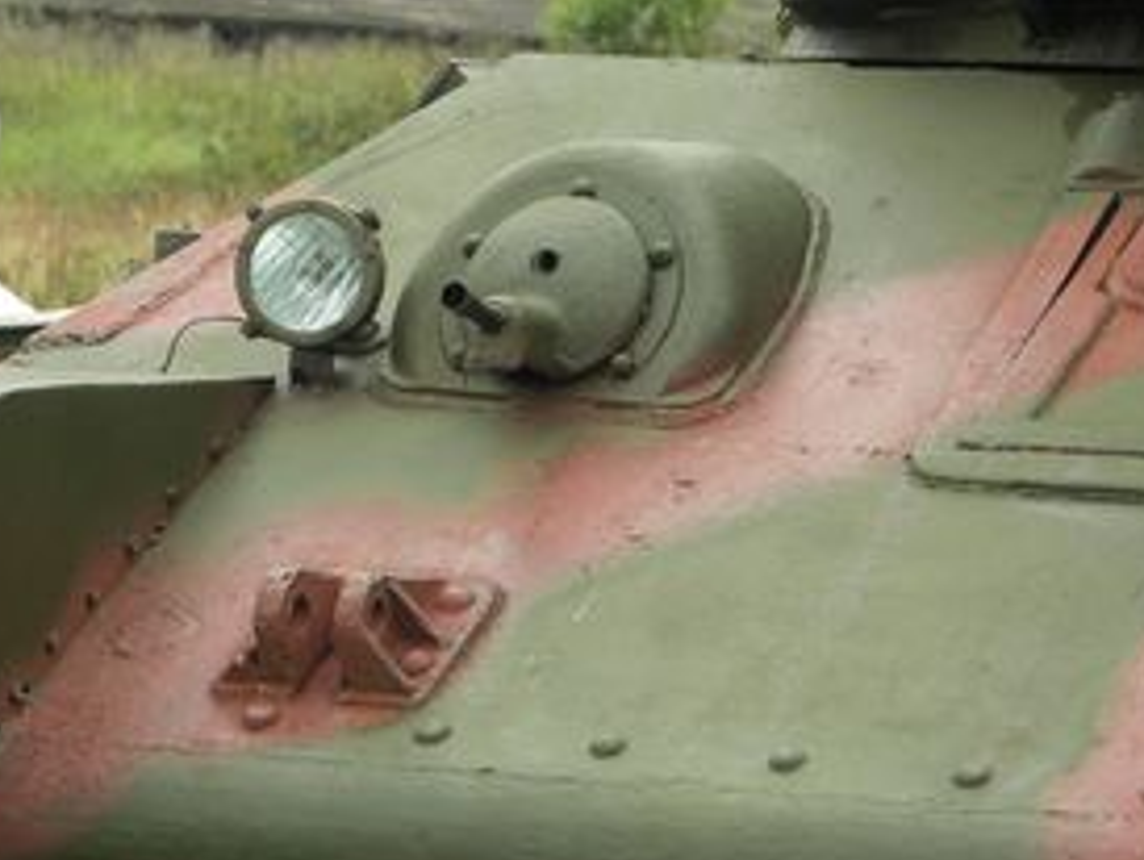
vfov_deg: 6.3
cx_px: 568
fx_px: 7773
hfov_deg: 8.4
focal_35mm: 235
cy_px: 351
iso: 100
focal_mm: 41.5
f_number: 3.5
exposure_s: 1/125
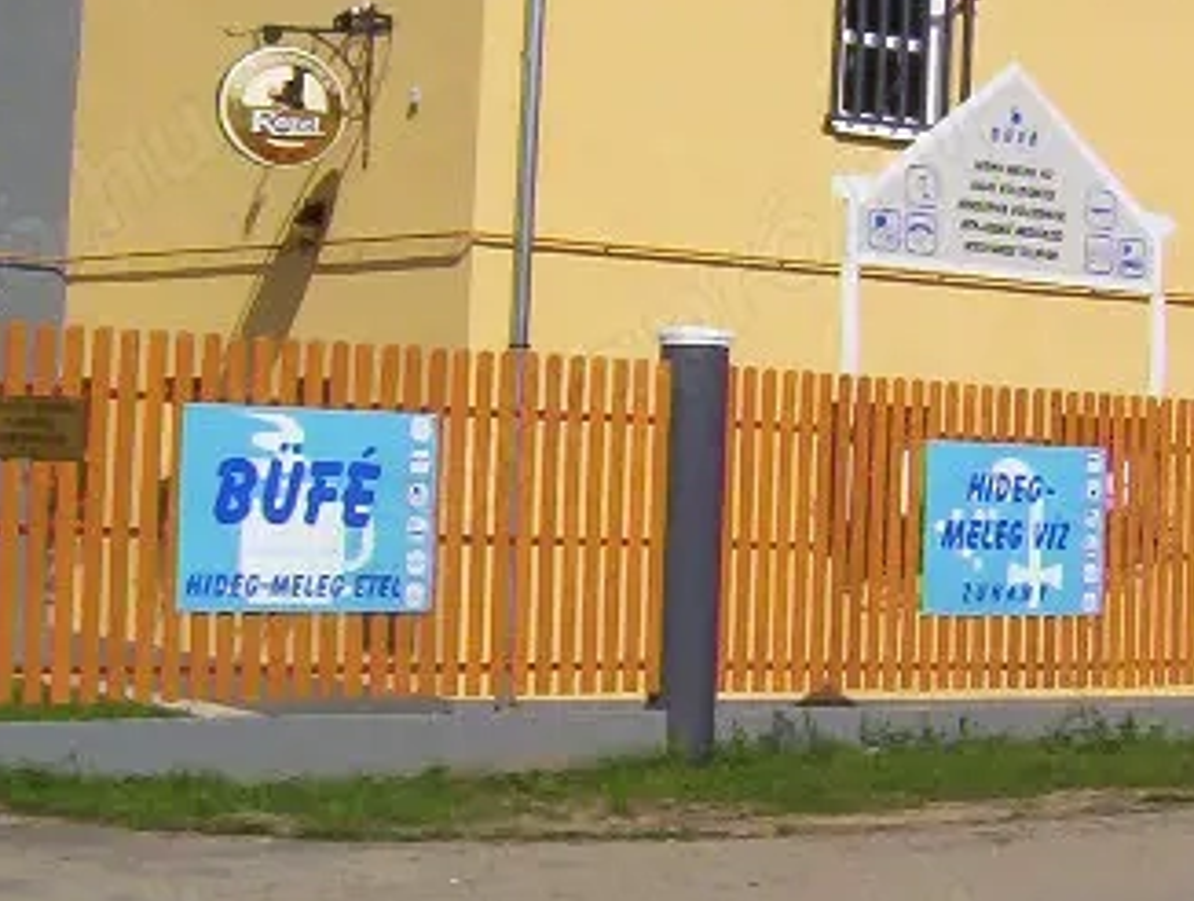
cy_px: 359
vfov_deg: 16.5
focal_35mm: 90
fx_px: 3111
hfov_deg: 21.6
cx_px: 831
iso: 100
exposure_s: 1/1656
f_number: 5.24
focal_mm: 5.54
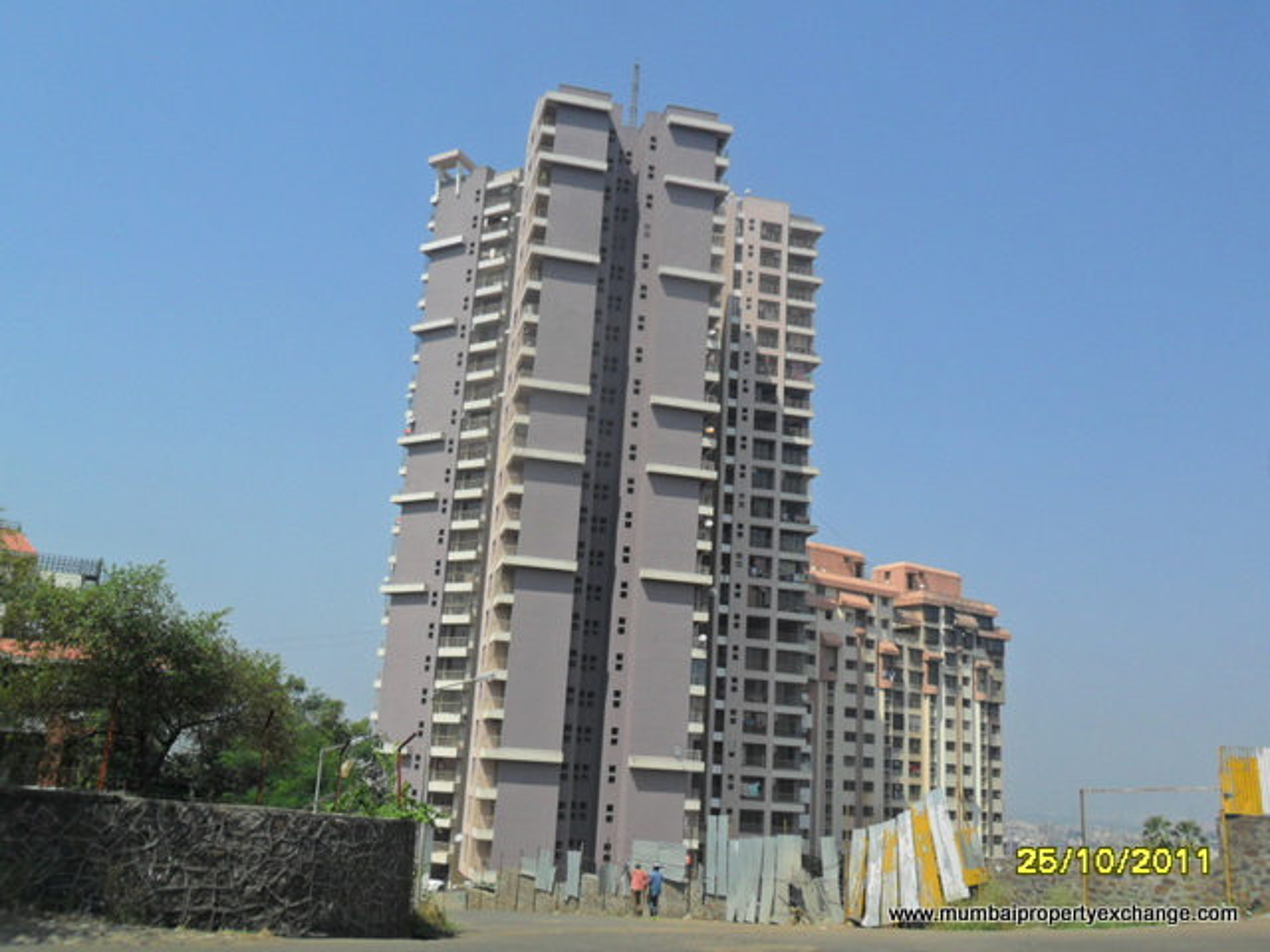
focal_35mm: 32
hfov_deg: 56.8
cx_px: 635
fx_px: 1174
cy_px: 476
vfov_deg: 44.2
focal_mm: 5.7
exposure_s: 1/180
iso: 100
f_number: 9.4
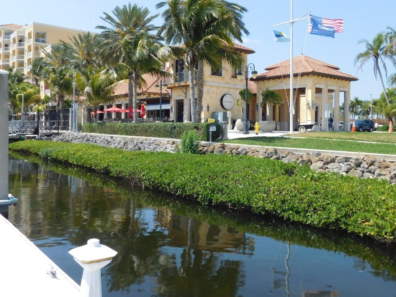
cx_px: 198
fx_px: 378
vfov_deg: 42.8
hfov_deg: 55.3
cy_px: 125
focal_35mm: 33
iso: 125
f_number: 3.2
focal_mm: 4.9
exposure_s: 1/1000
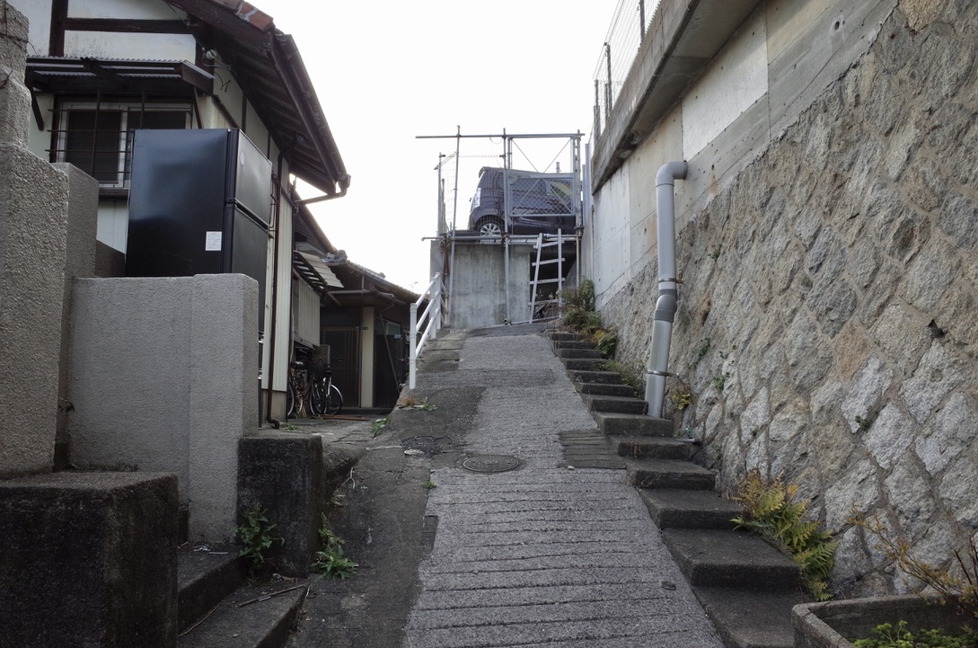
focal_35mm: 28
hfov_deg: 65.6
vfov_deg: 46.2
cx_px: 489
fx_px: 759
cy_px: 324
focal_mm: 18.3
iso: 320
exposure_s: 1/90
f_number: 8
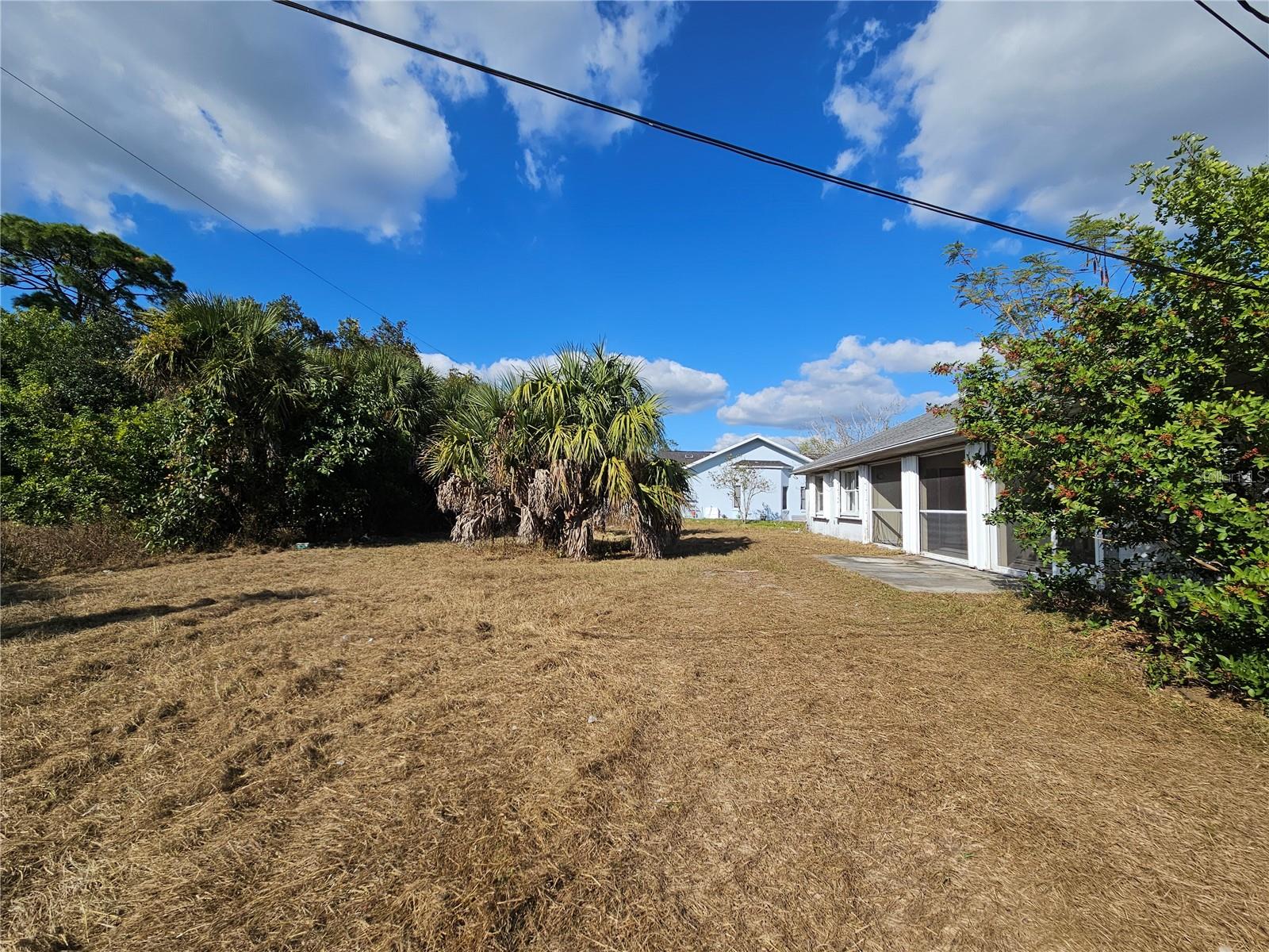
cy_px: 476
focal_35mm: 13
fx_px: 477
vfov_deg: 89.9
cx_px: 634
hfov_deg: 106.2
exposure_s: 1/2953
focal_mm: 2.2
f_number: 2.2
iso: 50
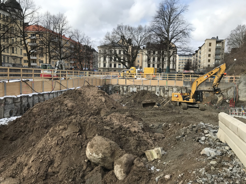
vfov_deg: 49.7
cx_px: 123
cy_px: 92
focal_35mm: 28
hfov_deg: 63.4
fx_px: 199
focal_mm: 3.99
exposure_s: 1/1182
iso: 20
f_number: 1.8
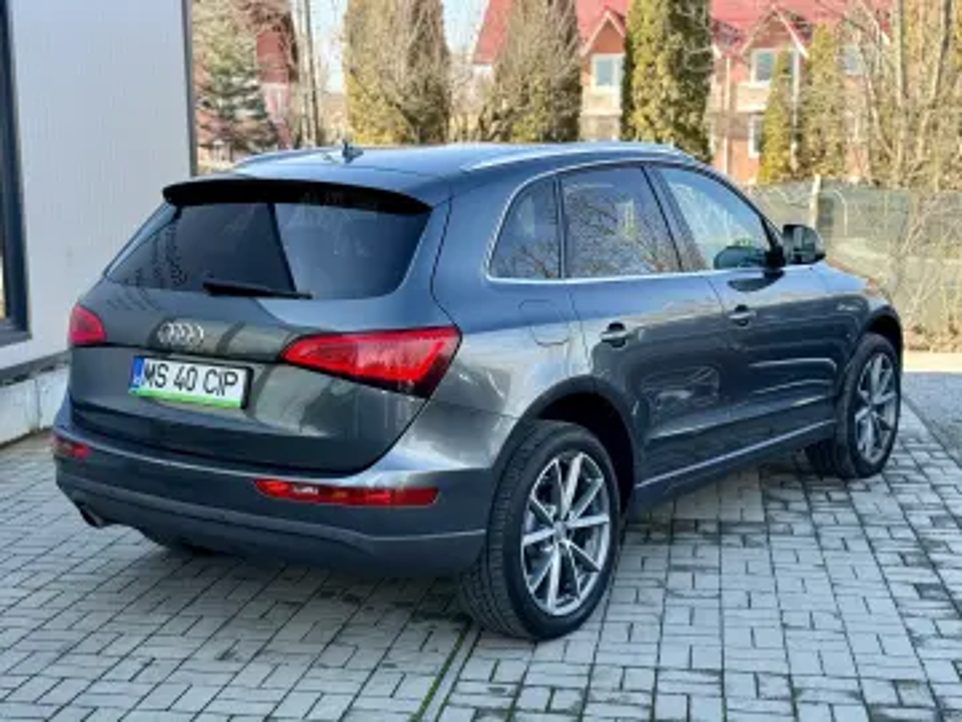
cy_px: 361
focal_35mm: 48
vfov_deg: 30.3
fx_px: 1334
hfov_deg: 39.7
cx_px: 481
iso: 100
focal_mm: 6.76
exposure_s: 1/693
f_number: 1.78
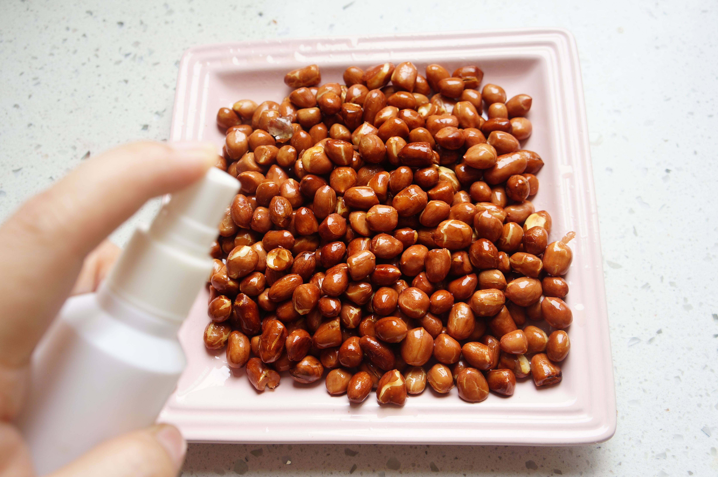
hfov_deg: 53.2
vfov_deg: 36.8
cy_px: 238
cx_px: 359
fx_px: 717
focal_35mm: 36
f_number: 5.6
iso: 200
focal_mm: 24
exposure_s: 1/80
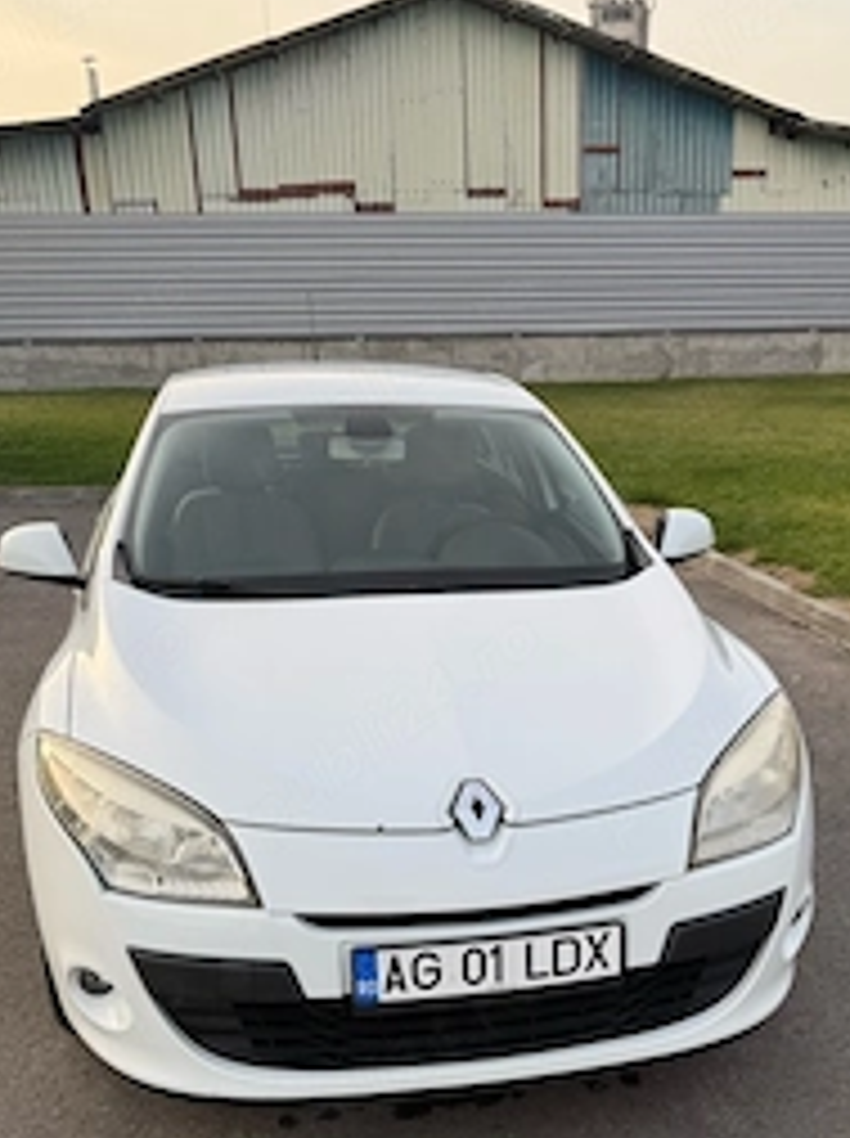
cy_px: 783
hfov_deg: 37.6
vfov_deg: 48.0
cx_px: 481
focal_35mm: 38
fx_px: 1247
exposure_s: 1/822
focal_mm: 6.76
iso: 80
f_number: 1.78
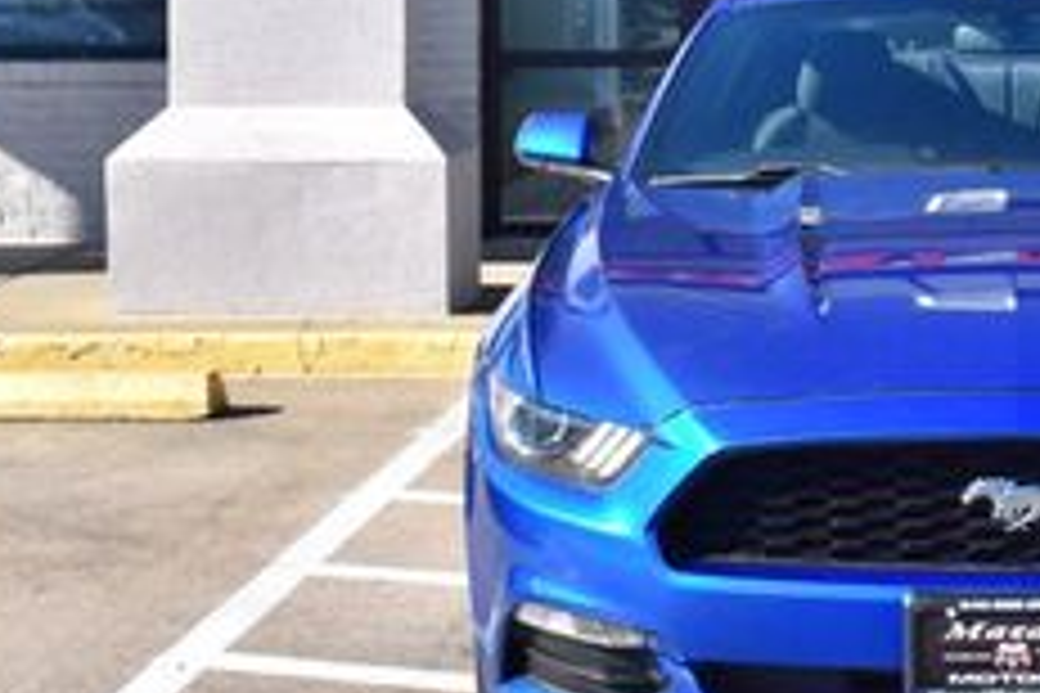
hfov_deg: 17.8
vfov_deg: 12.0
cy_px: -50
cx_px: 1017
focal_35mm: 112
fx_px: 3246
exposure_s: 1/400
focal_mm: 27
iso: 400
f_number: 11
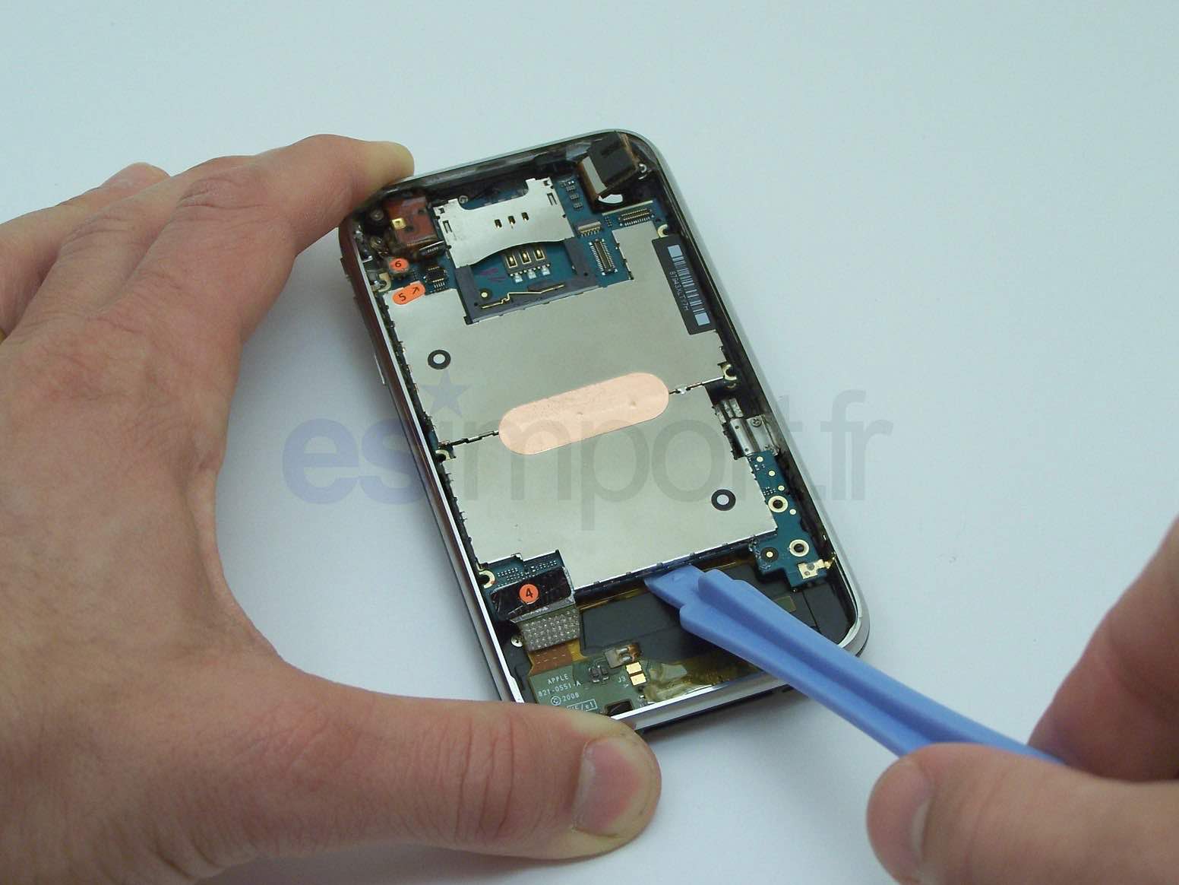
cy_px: 442
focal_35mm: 67
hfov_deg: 29.0
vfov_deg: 21.9
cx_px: 590
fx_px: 2282
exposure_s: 1/45
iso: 100
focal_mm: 11.1
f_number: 3.2
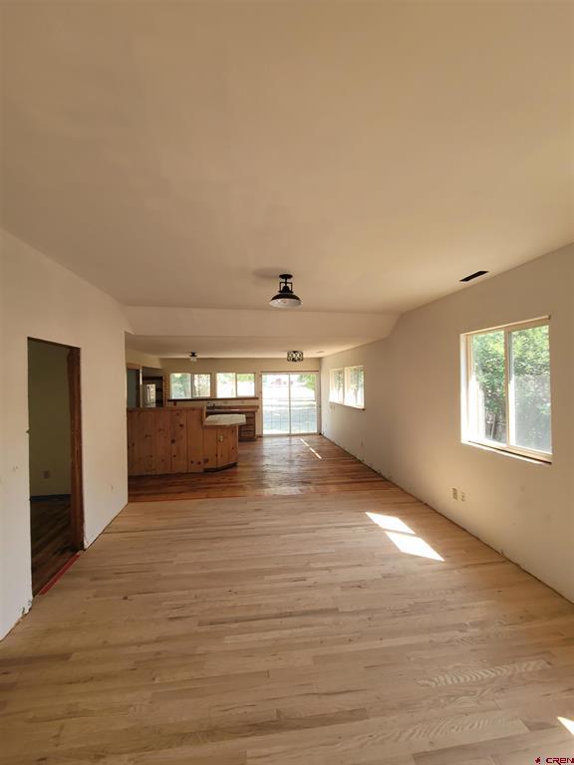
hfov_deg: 89.9
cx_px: 287
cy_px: 382
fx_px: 287
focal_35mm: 13
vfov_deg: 106.2
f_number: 2.2
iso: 64
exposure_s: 1/120
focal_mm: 2.2
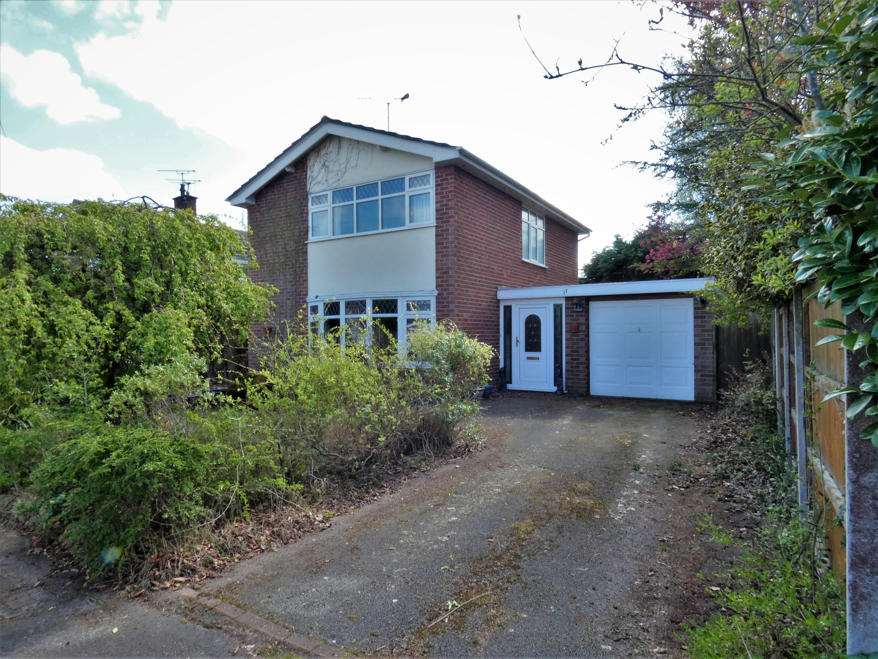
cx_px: 439
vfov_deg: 66.0
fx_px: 507
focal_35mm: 20
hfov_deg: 81.7
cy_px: 330
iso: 100
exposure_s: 1/60
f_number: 8
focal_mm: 3.6
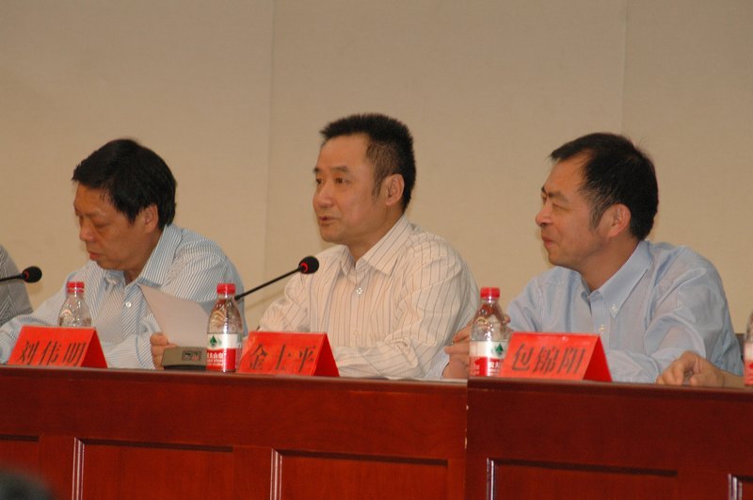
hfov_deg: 10.2
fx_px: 4230
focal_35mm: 202
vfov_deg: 6.8
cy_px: 250
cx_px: 376
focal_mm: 135
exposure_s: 1/60
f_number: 5.6
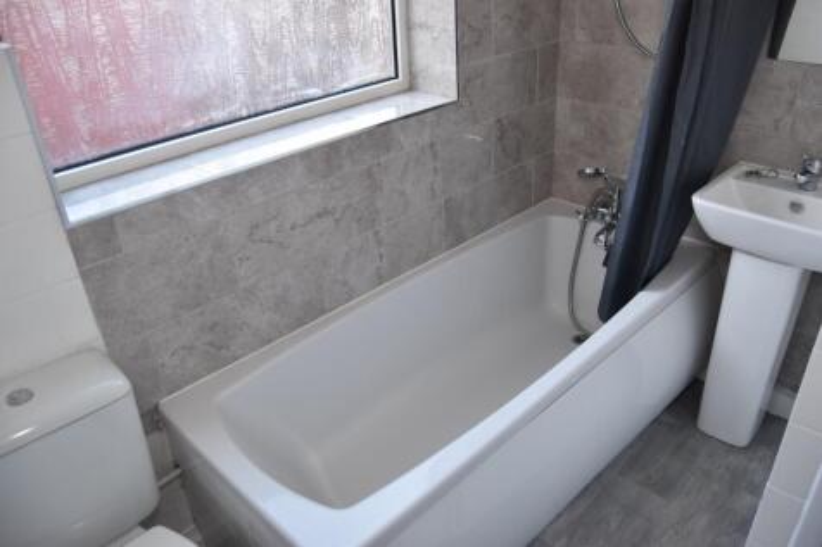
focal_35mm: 27
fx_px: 616
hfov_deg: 67.4
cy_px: 274
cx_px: 411
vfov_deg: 47.9
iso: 900
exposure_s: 1/125
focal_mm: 18
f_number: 4
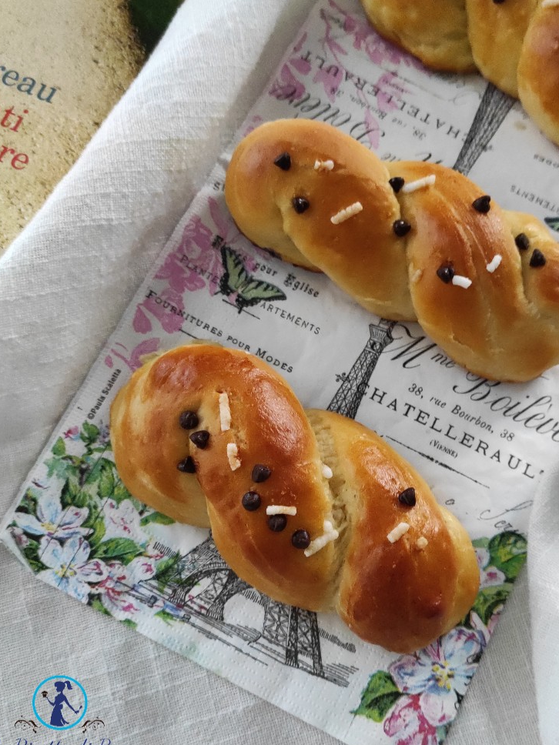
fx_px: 667
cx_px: 289
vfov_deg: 58.2
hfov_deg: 45.4
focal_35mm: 31
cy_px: 337
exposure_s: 1/48
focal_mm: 5.43
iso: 2500
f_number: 1.89
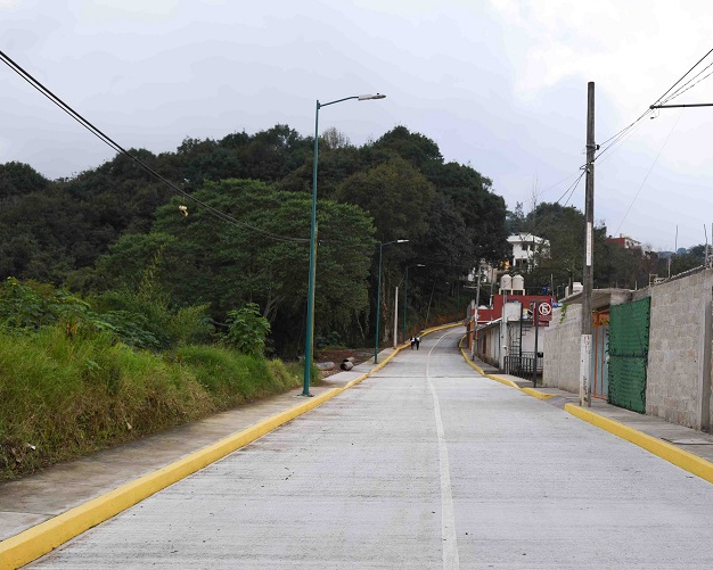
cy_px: 352
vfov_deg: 40.9
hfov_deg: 50.0
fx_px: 760
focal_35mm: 36
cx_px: 419
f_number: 3.5
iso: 100
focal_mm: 24
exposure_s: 1/640
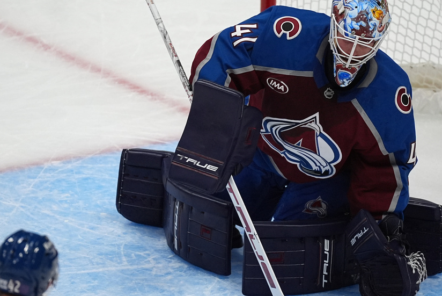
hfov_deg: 1.8
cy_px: 170
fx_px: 13738
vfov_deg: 1.2
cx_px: 224
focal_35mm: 1118
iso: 2500
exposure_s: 1/2000
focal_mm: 600
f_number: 4
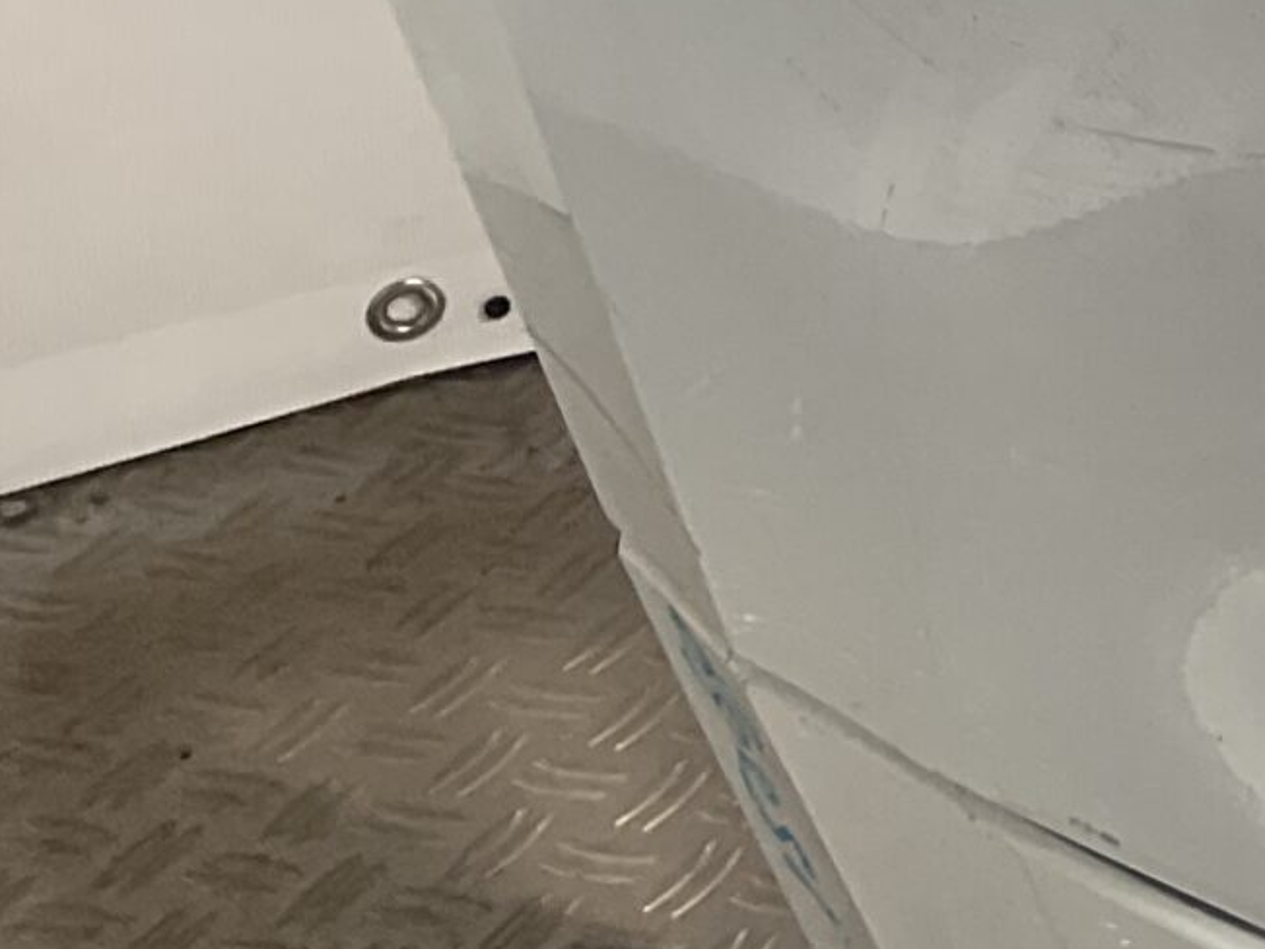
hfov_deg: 14.7
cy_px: -799
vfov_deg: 11.9
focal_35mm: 114
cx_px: 2419
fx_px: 4165
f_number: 1.8
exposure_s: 1/1121
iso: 16
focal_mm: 3
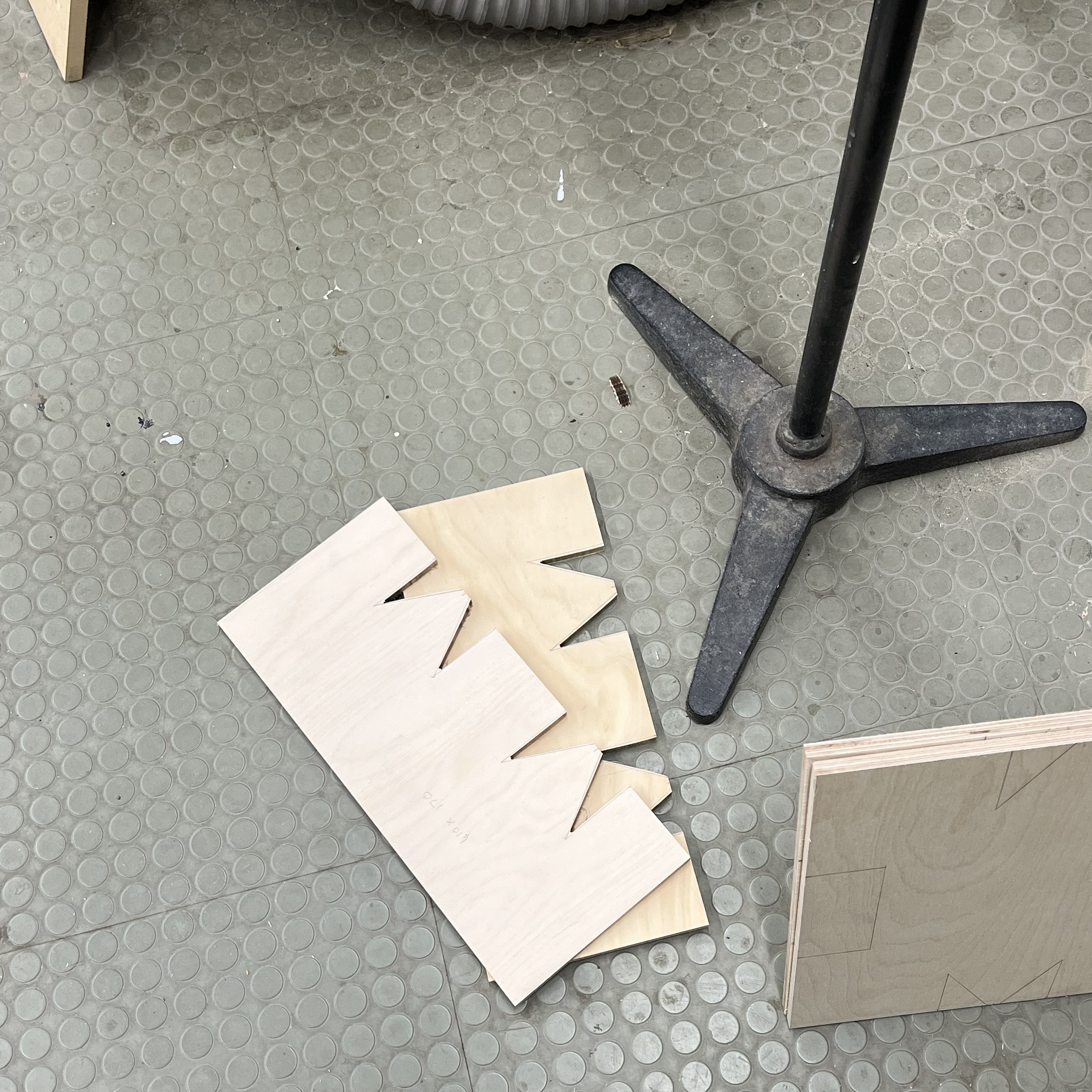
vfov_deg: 38.3
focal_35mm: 44
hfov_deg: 38.3
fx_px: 1570
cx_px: 554
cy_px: 622
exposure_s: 1/100
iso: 80
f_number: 1.5
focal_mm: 5.7
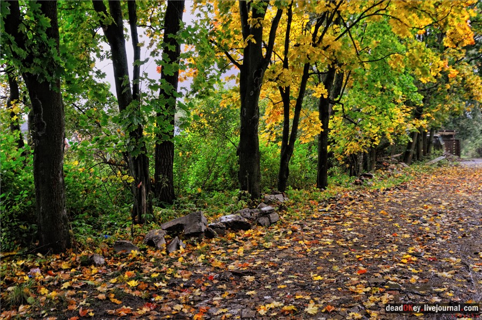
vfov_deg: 36.8
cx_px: 241
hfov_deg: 53.2
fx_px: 481
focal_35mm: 36
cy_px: 160
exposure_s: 1/80
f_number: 6.3
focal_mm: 24
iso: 640
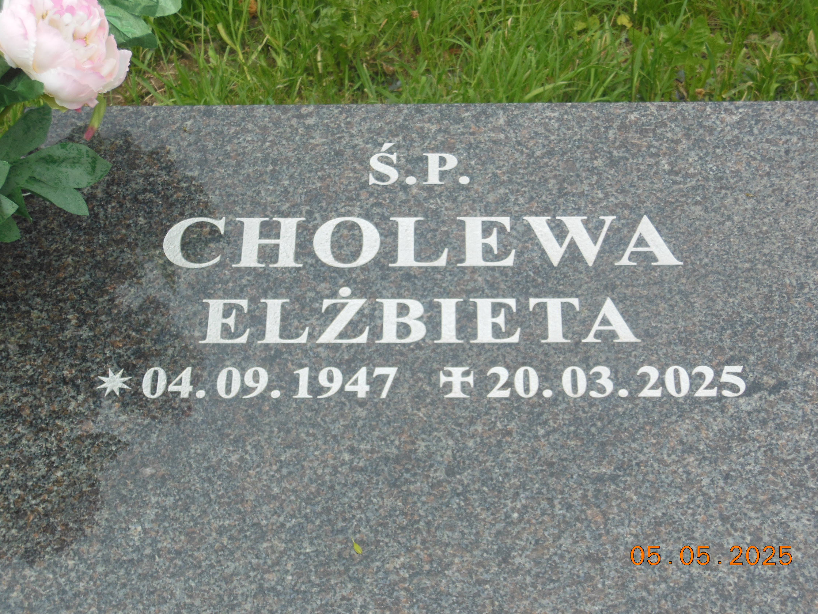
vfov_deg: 21.9
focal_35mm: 67
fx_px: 1583
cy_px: 305
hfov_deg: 29.0
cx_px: 411
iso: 125
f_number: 4.3
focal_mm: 11.7
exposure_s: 1/640
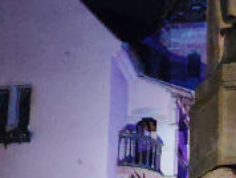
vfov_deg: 10.5
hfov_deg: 13.8
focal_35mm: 138
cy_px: 254
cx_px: 292
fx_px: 942
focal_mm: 5.2
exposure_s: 1/15
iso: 7552
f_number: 1.8
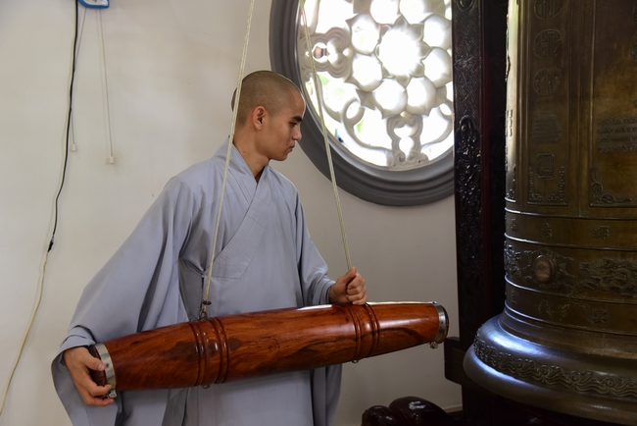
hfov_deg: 39.6
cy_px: 213
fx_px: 885
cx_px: 318
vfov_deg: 27.0
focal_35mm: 50
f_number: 5.6
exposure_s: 1/50
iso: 1600
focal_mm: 50
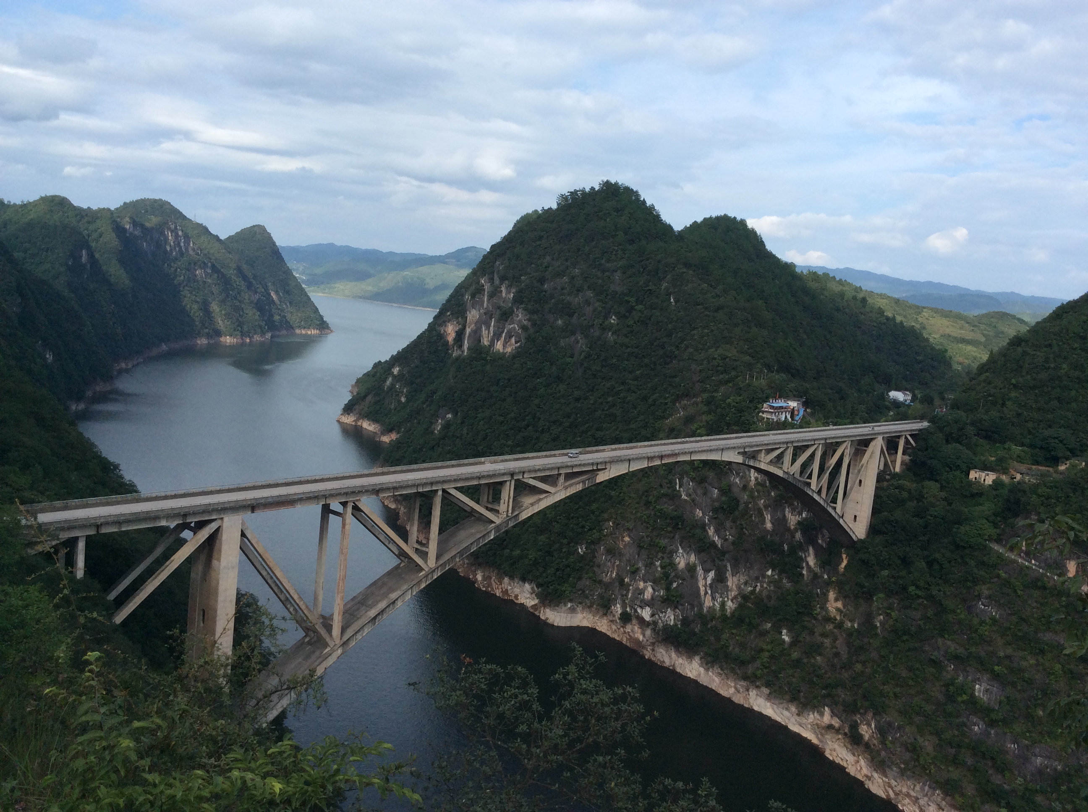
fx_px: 1036
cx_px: 544
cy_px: 406
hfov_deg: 55.4
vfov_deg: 42.8
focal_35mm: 33
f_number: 2.4
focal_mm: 3.3
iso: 32
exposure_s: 1/1192
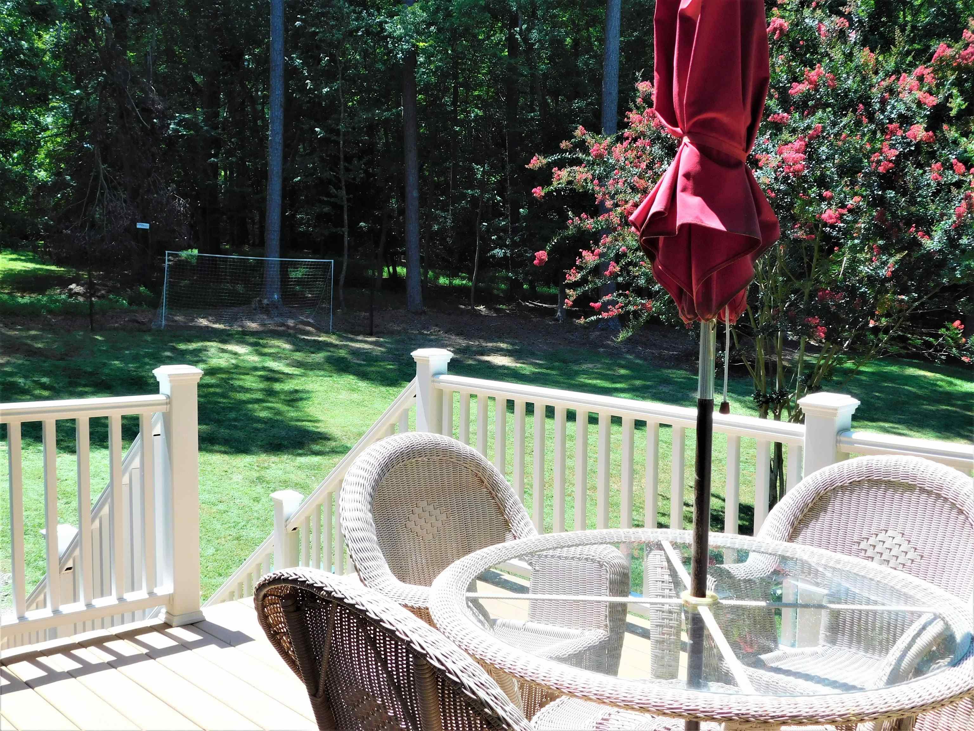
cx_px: 487
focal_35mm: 36
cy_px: 366
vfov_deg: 39.7
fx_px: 1013
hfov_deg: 51.4
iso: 125
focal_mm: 6.3
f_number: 3.5
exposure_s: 1/500
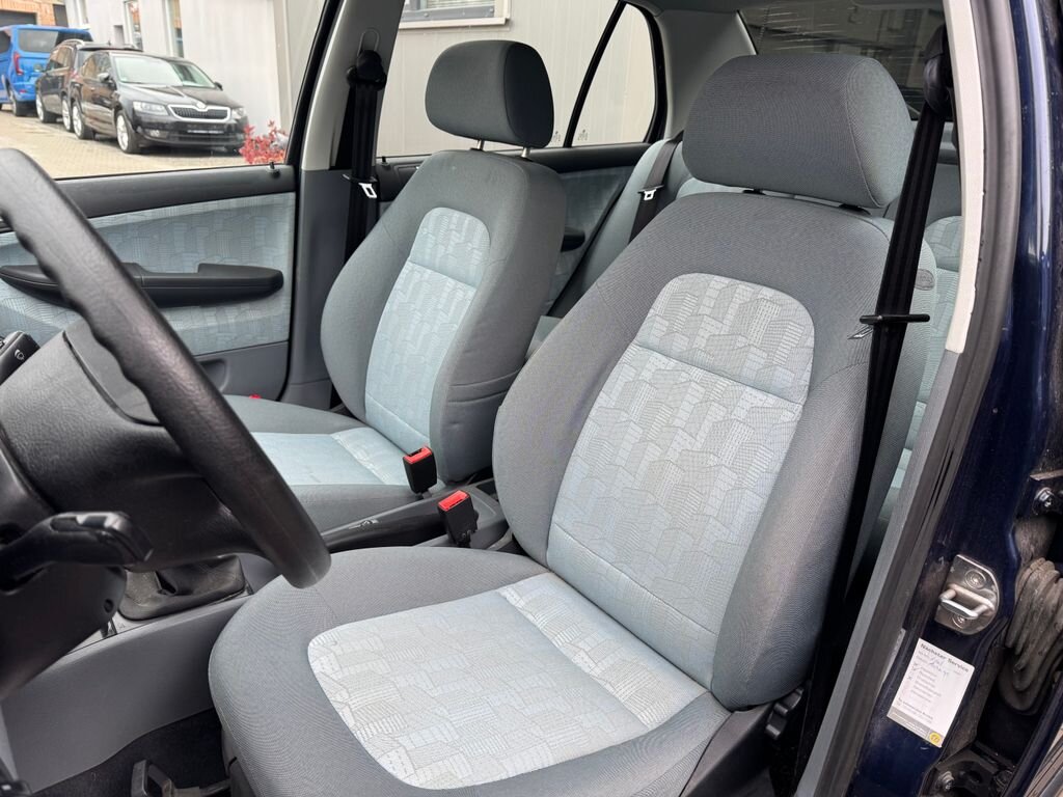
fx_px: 737
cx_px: 532
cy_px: 398
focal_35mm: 24
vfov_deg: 56.8
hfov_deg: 71.6
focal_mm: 6.76
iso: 125
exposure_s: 1/121
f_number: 1.78
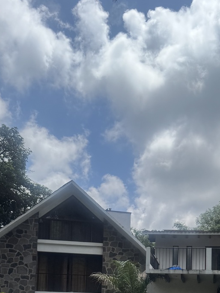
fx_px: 475
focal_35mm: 56
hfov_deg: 25.7
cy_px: 285
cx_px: 171
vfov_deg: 32.0
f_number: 1.78
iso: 80
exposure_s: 1/10417
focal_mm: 6.76
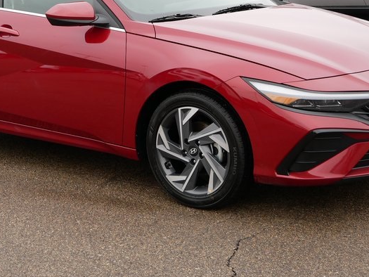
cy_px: 23
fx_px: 832
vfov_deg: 18.6
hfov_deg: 24.9
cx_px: 138
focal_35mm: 78
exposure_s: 1/125
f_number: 4.1
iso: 200
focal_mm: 20
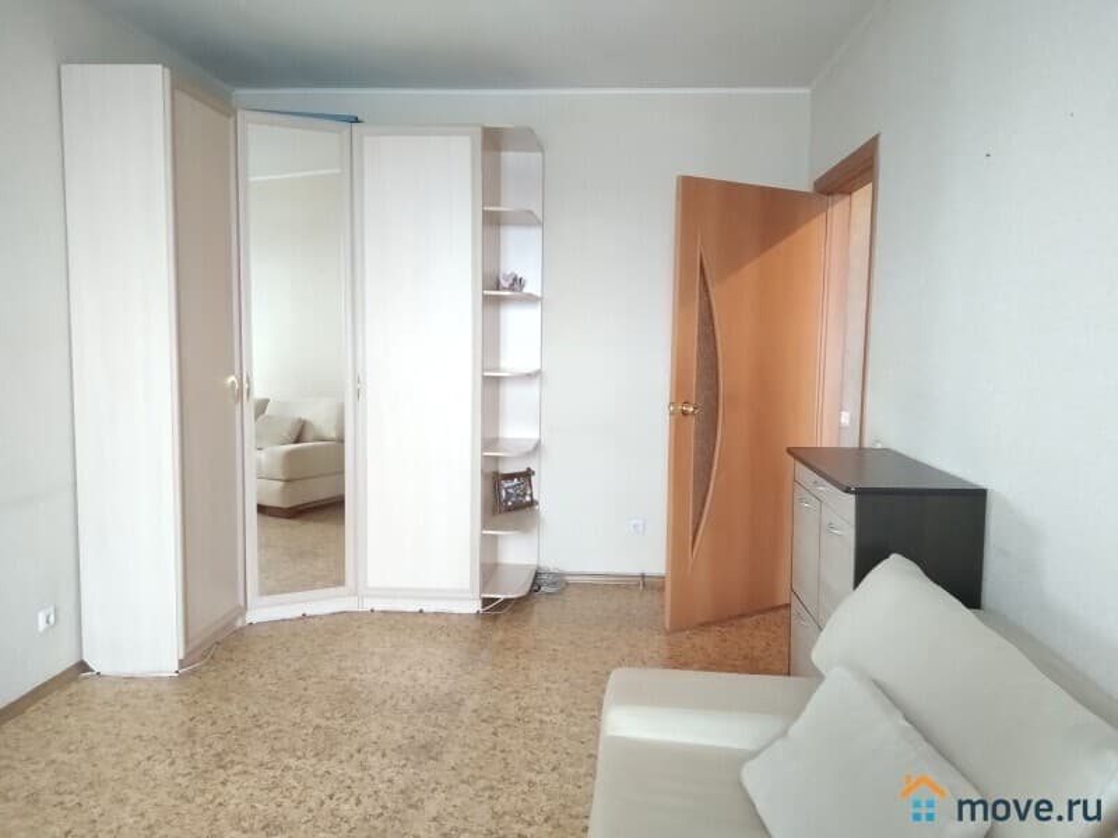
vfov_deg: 53.1
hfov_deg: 67.3
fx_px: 840
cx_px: 559
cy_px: 419
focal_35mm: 26
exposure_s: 1/33
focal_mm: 3.82
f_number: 2.2
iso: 500
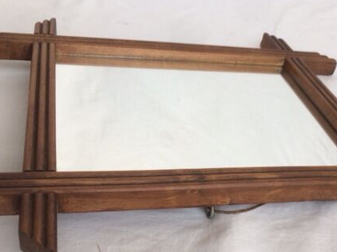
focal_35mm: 44
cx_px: 197
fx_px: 428
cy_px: 151
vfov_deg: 32.7
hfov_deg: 42.8
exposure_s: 1/50
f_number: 2.2
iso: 32
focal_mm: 4.15
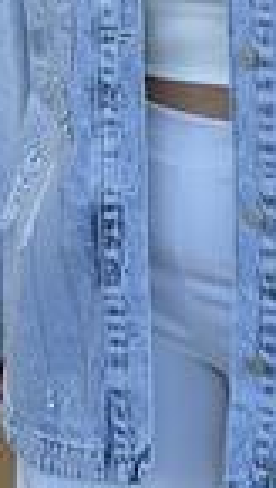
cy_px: -47
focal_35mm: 269
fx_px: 3486
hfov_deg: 4.5
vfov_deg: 8.0
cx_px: 289
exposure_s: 1/100
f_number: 2.8
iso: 40
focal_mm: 9
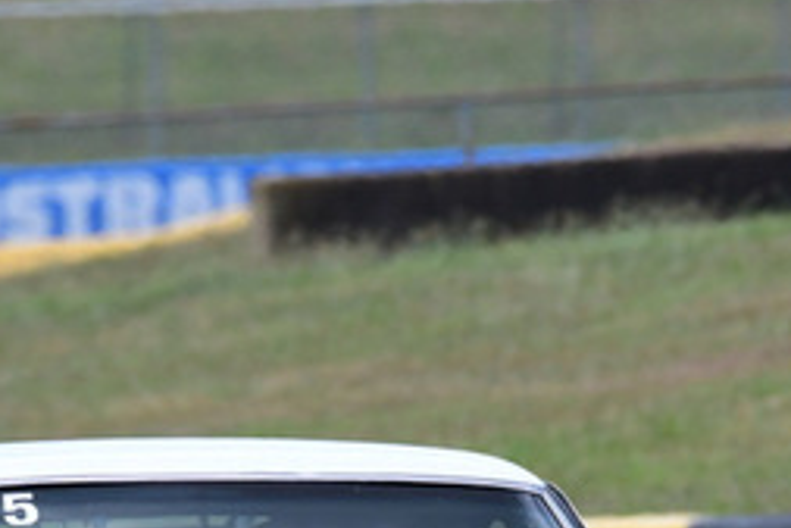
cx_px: 213
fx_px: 52190
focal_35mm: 2374
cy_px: 512
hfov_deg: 0.9
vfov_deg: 0.6
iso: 640
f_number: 10
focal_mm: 500
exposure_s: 1/640
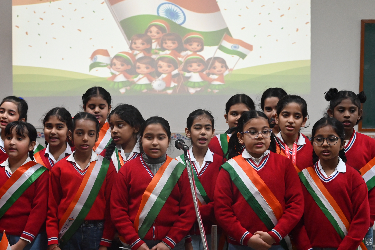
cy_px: 150
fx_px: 667
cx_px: 153
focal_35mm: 64
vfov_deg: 21.2
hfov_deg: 31.3
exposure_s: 1/60
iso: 3600
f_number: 5.6
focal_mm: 50
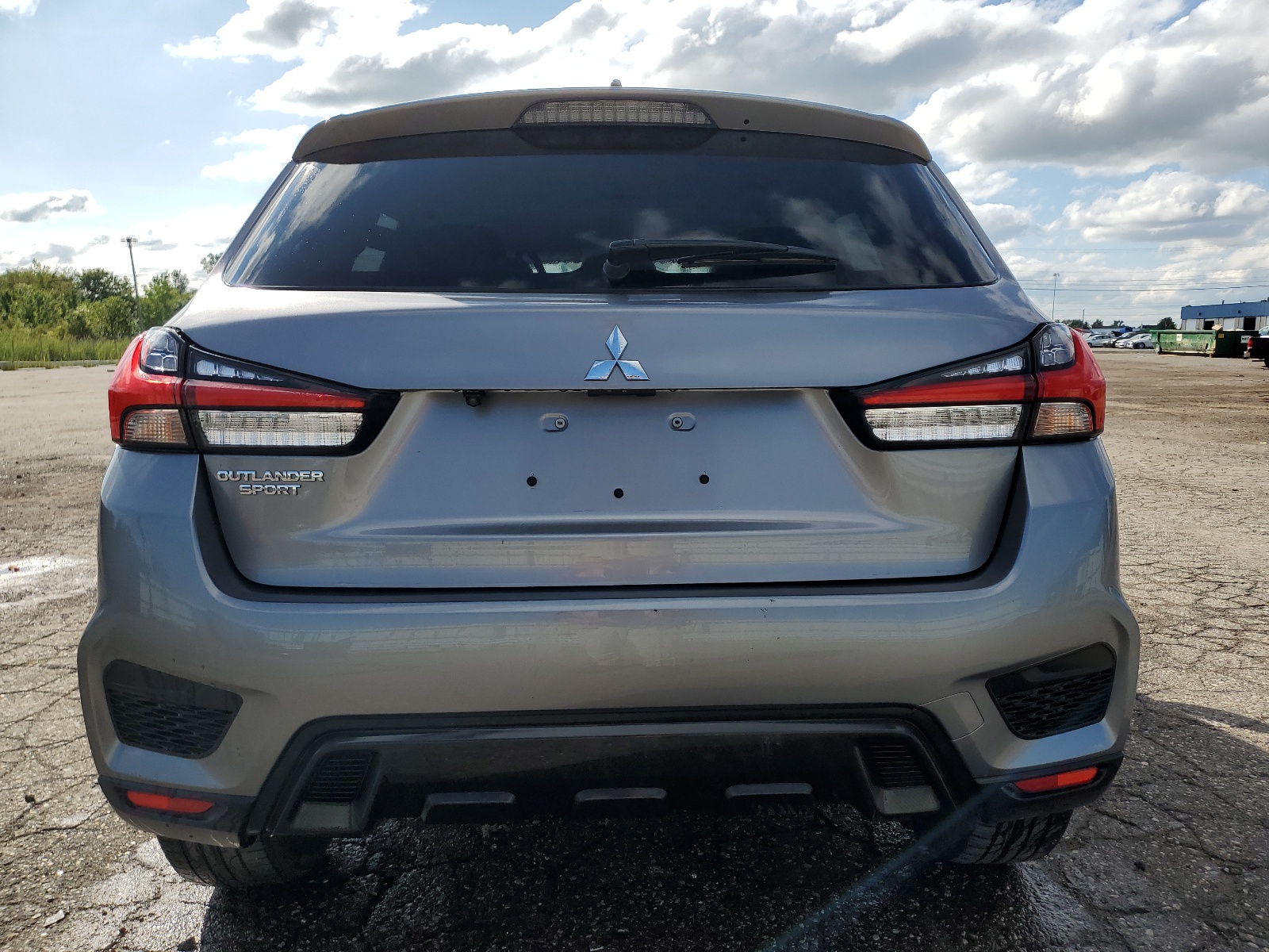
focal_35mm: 26
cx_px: 634
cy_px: 476
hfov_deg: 67.3
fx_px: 953
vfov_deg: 53.1
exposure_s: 1/3333
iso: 50
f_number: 1.5
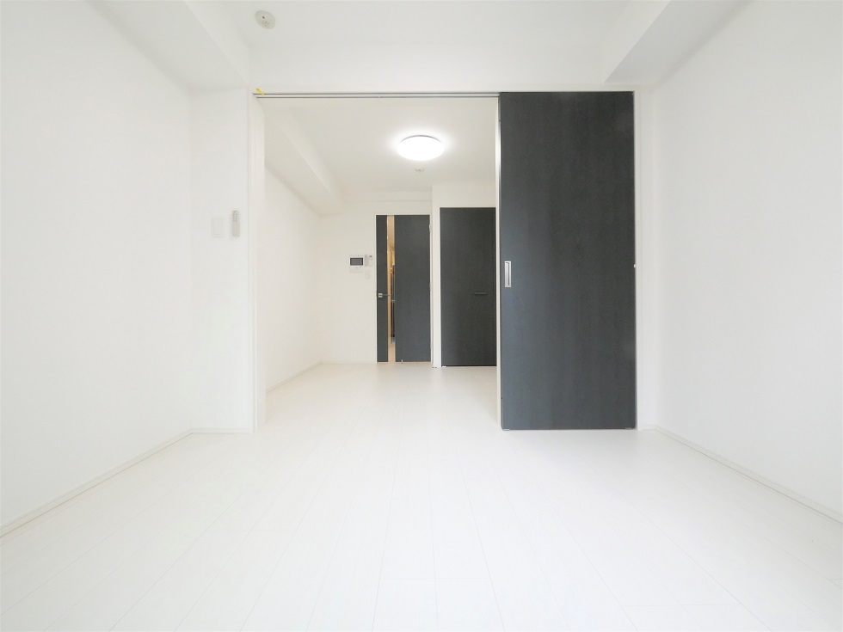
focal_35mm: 14
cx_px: 422
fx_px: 341
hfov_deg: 102.1
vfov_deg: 85.7
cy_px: 316
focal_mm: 7
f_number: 10
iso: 3200
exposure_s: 1/60
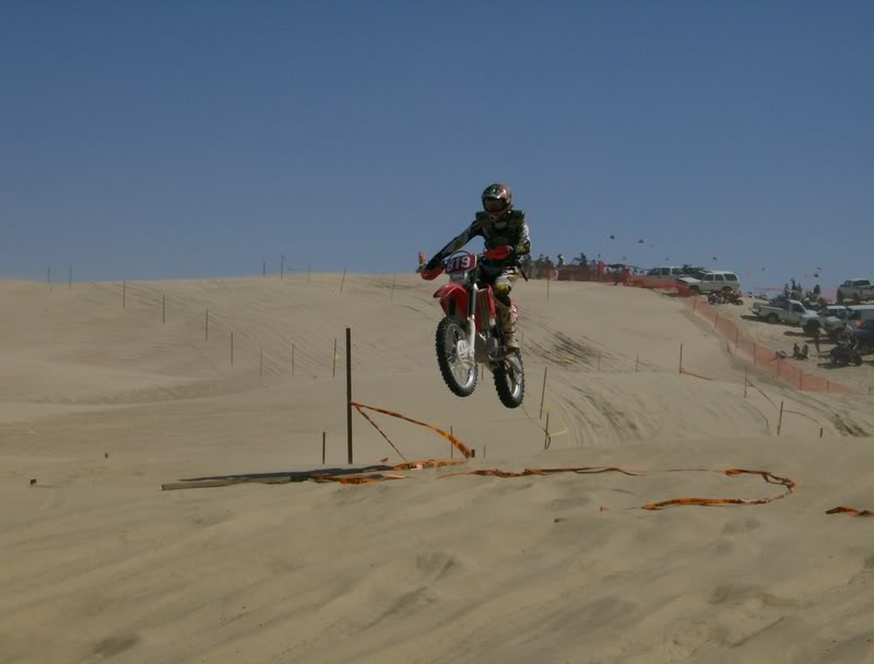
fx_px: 2156
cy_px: 332
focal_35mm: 85
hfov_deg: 22.9
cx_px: 437
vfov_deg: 17.5
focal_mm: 14.1
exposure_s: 1/1852
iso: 100
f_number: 6.9
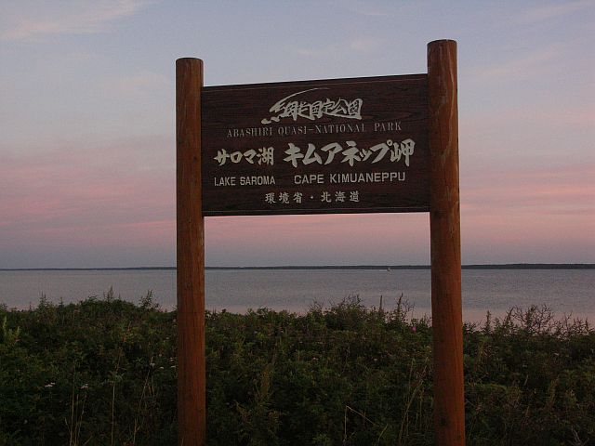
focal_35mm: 40
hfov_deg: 46.8
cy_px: 223
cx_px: 298
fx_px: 688
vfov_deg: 36.0
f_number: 4.5
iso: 400
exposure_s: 1/200
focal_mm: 10.4
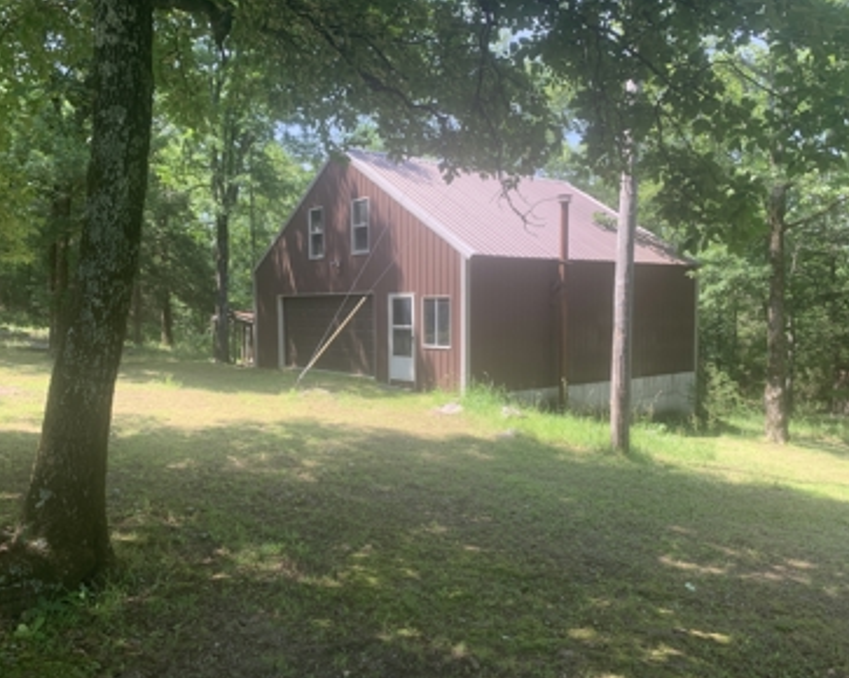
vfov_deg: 51.5
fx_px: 703
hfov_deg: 62.2
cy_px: 344
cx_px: 409
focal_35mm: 28
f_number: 1.8
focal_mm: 4.25
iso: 25
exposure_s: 1/256
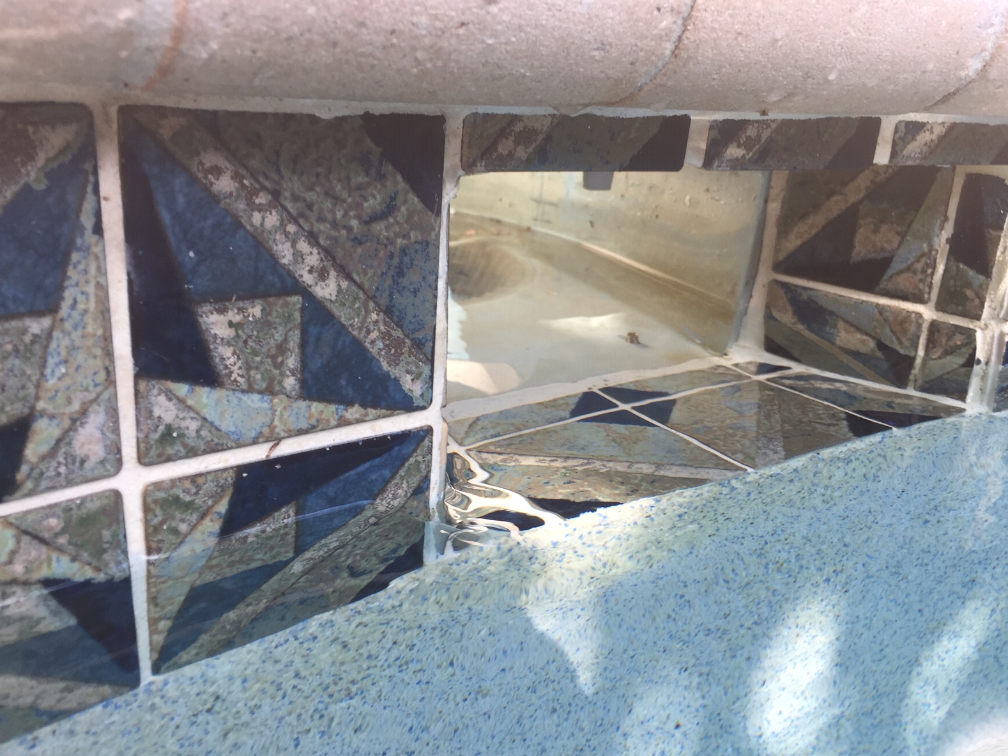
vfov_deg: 46.8
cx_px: 510
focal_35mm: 30
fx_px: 873
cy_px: 380
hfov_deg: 60.0
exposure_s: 1/146
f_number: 2.2
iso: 32
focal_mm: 4.15
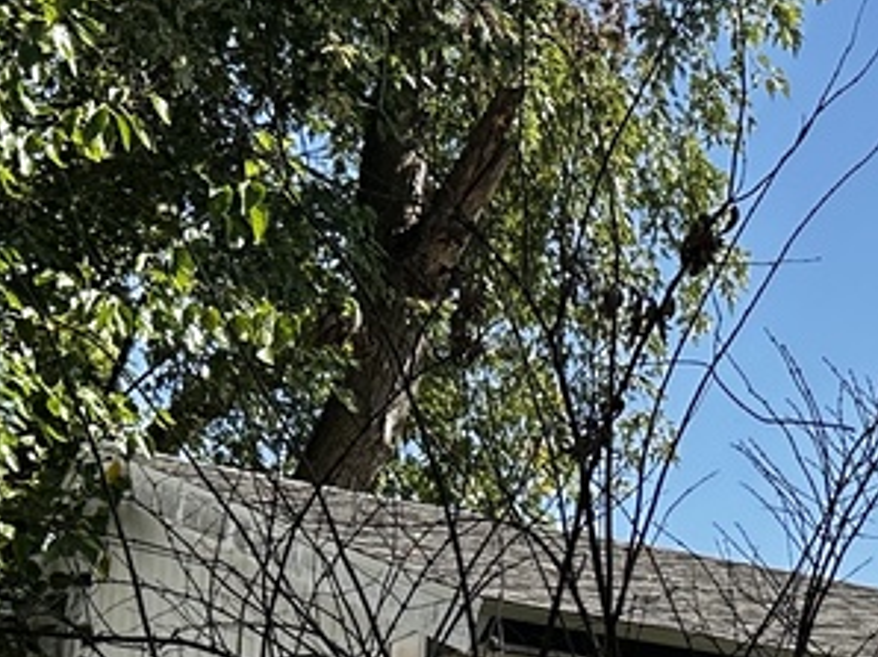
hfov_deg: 15.9
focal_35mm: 116
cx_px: 1208
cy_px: 887
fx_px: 2940
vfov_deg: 12.3
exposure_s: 1/2660
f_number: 1.78
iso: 80
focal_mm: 6.86
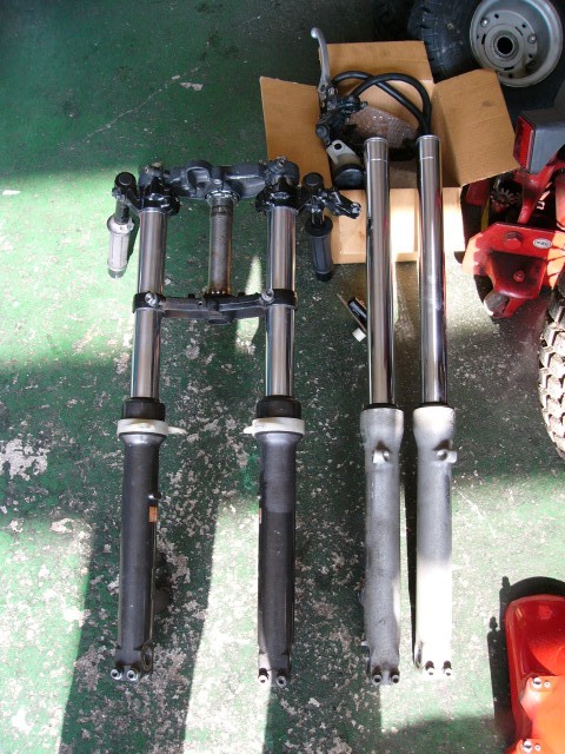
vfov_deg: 51.4
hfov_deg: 39.7
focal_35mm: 36
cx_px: 282
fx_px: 783
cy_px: 377
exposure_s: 1/60
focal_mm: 6
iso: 100
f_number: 2.8
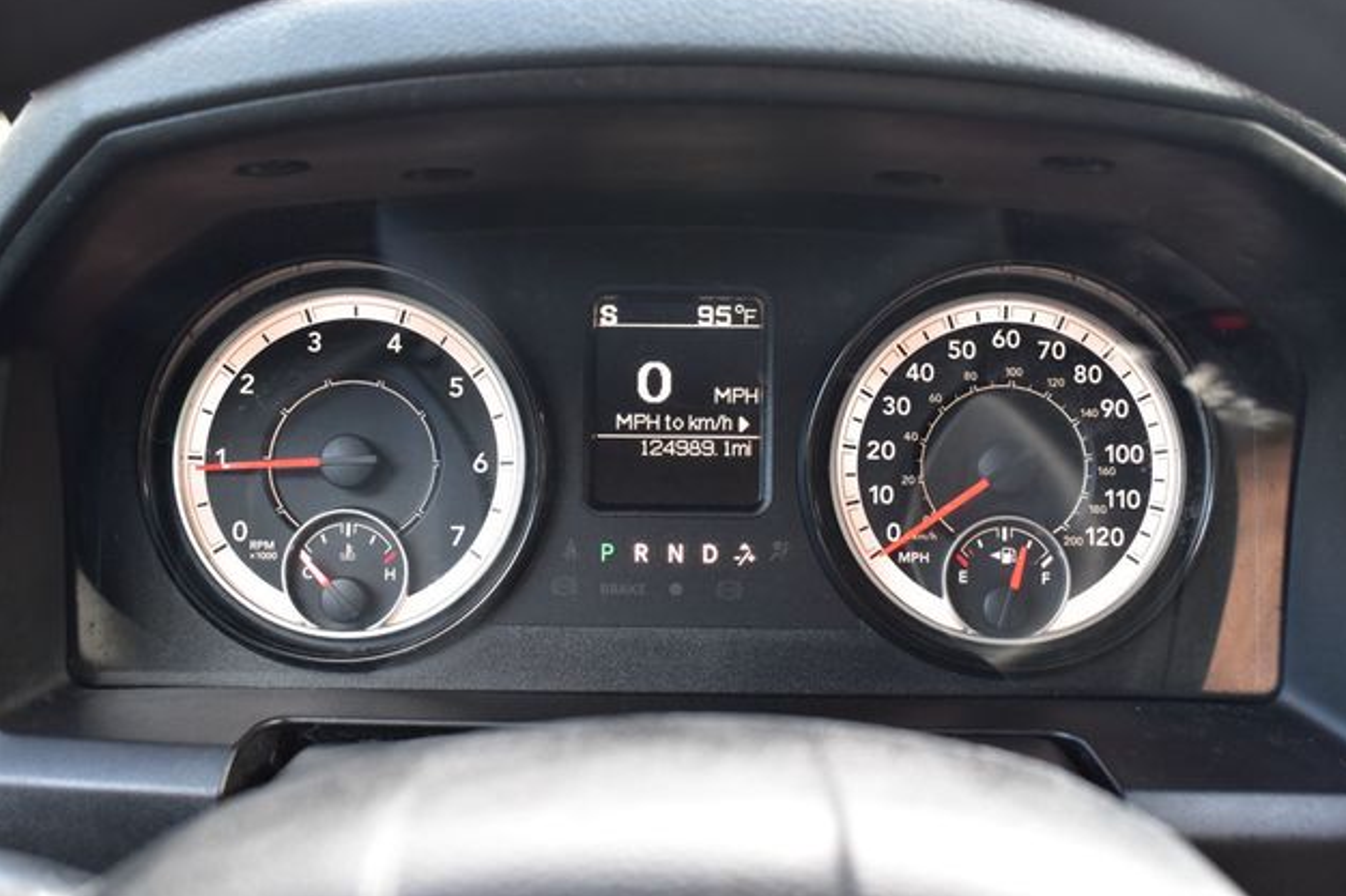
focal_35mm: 46
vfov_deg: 29.2
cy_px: 443
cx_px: 686
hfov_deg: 42.8
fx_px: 1719
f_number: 6.3
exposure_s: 1/20
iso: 400
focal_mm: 30
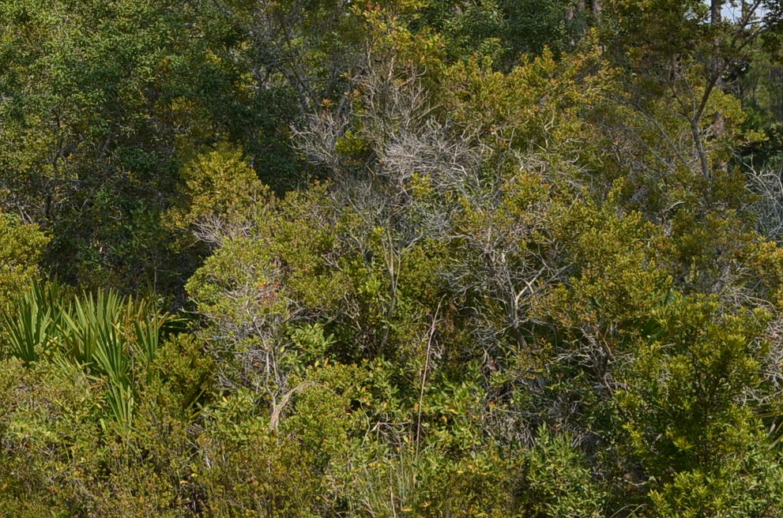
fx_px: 2105
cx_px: -47
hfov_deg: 20.2
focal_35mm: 97
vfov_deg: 13.9
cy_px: 29
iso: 100
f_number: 8
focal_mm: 26
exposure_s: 1/250
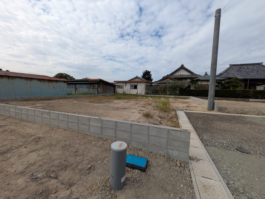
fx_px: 107
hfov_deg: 102.0
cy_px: 100
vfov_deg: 85.7
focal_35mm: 14
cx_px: 132
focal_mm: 1.83
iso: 50
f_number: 2.2
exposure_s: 1/2237
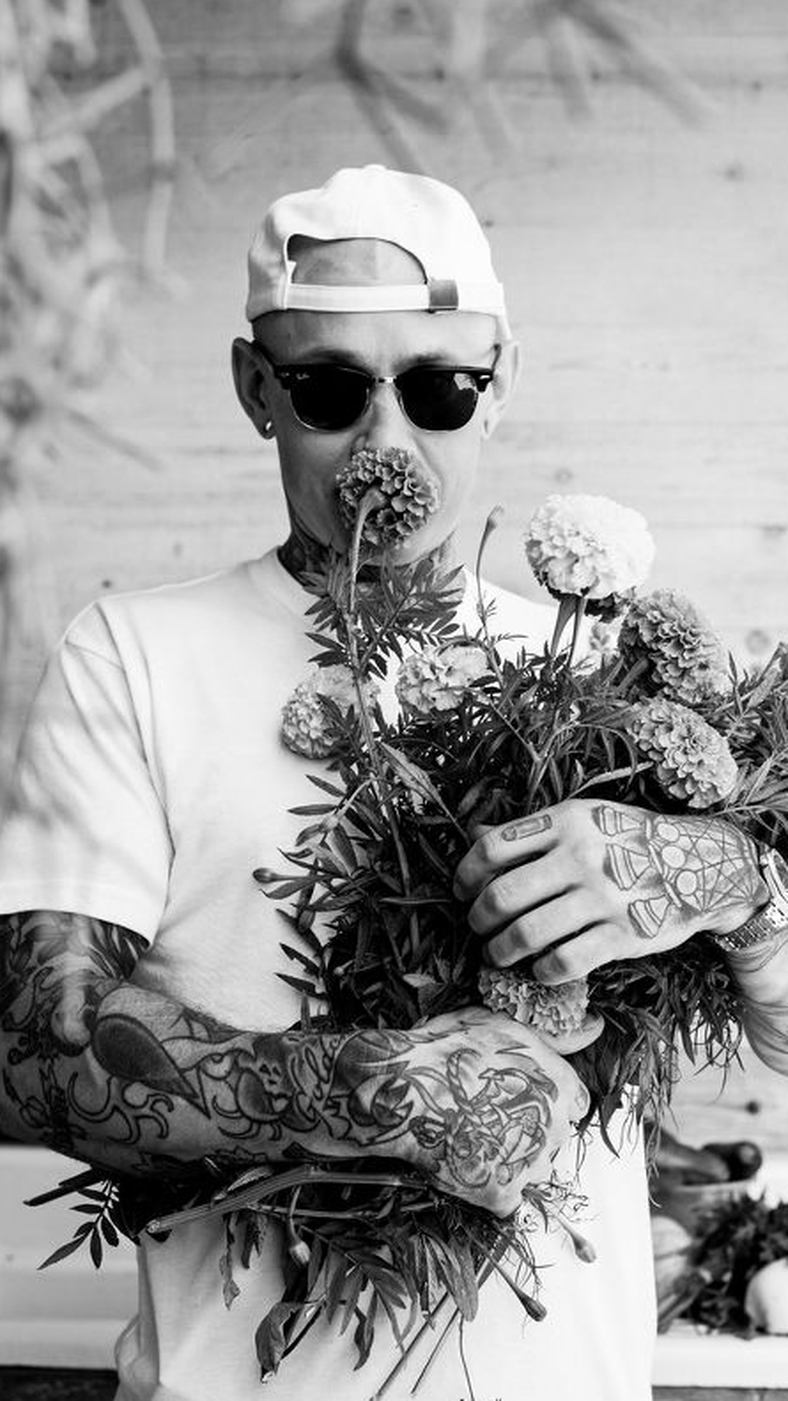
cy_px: 701
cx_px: 409
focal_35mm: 53
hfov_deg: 22.6
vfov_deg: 39.2
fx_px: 1969
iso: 320
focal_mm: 50
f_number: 5
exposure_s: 1/160
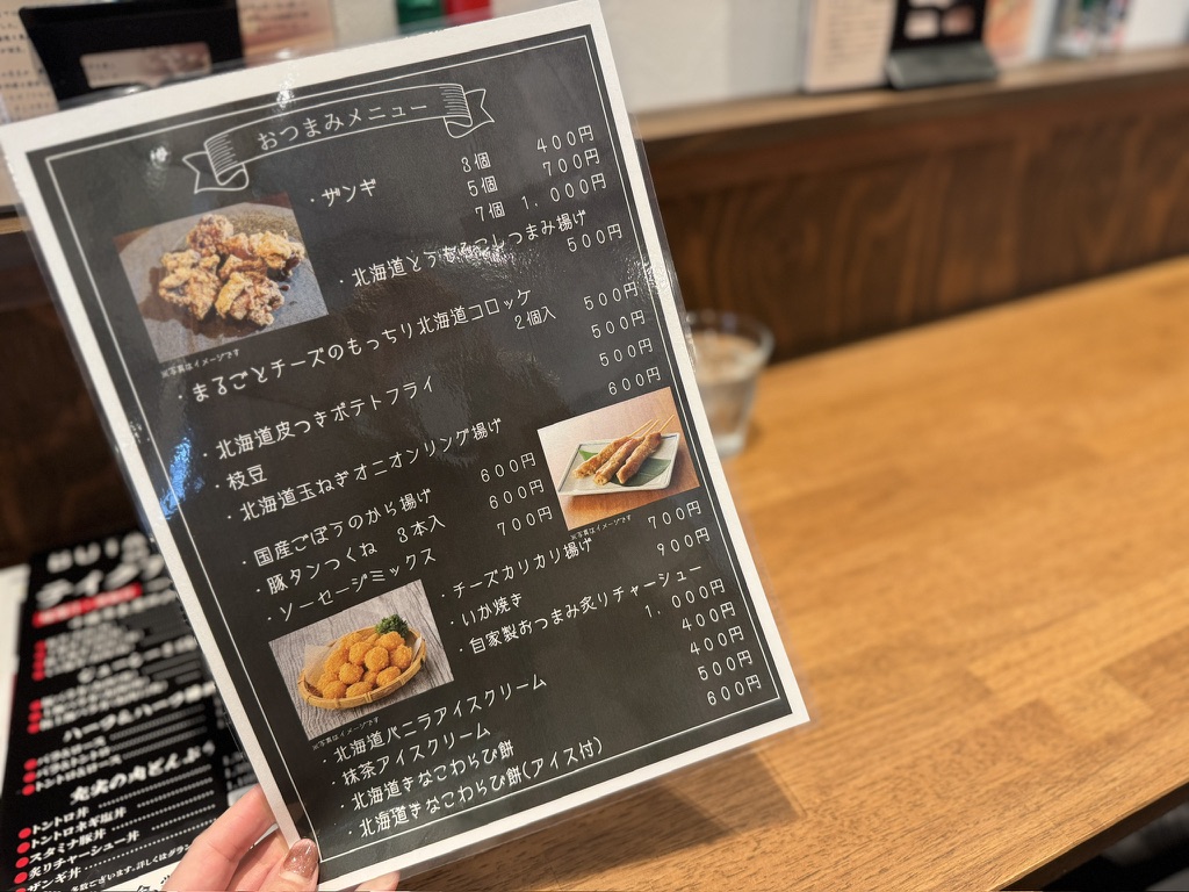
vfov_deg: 56.8
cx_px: 594
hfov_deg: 71.6
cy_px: 446
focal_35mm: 24
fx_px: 824
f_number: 1.78
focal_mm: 6.76
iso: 200
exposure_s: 1/50
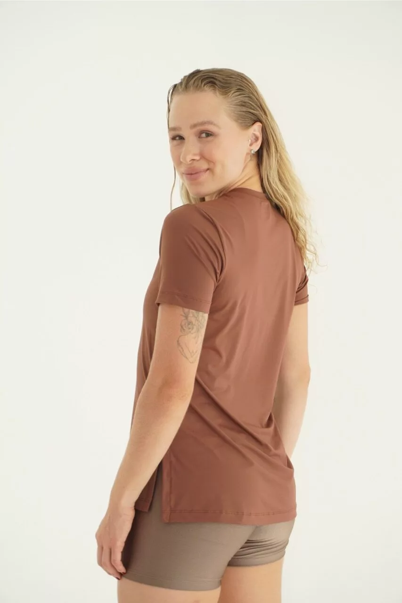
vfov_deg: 27.0
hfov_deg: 18.2
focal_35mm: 75
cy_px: 302
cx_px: 201
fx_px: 1256
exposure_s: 1/160
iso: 160
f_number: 5.6
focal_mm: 50
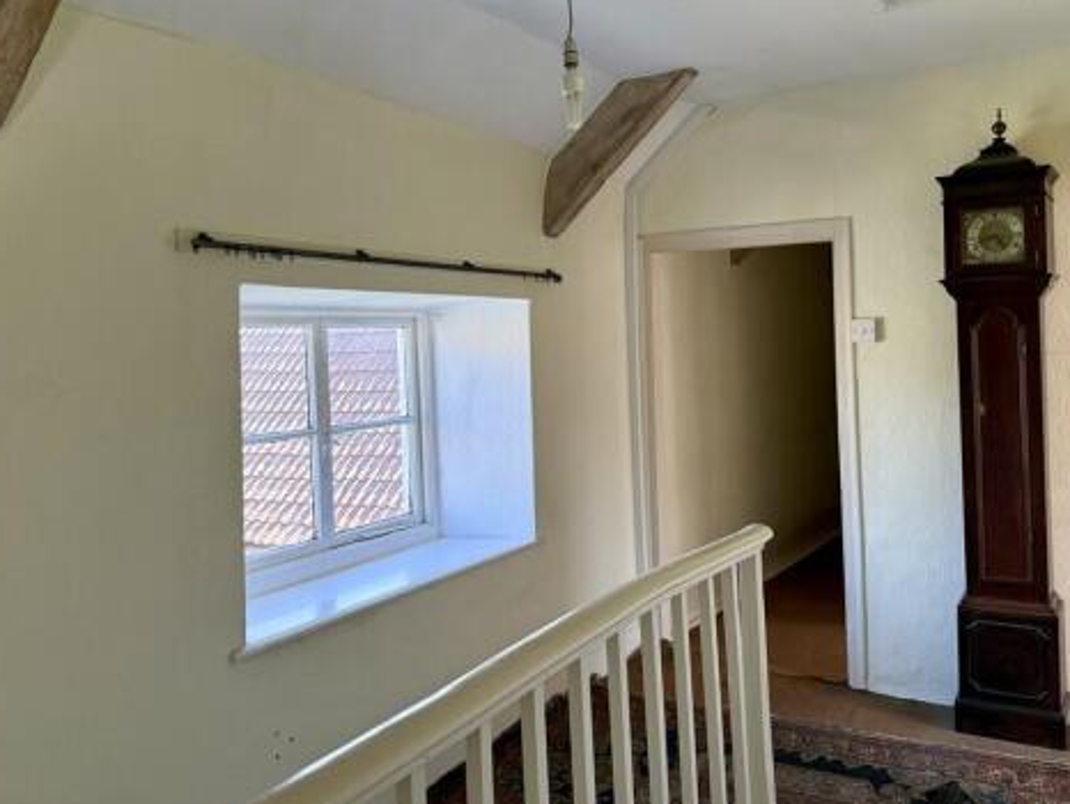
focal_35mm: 30
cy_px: 348
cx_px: 529
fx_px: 928
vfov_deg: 46.7
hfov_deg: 59.9
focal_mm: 6.76
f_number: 1.78
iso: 125
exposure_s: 1/145
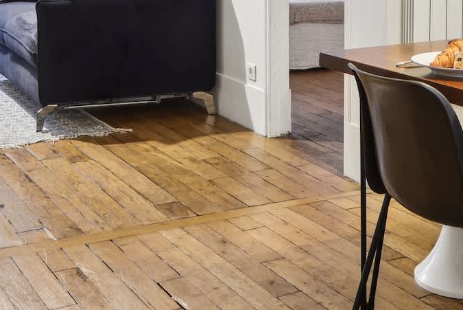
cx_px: 297
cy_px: -93
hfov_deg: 28.3
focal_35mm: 71
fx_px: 914
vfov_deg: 18.0
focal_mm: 20
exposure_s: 8
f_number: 11
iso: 100
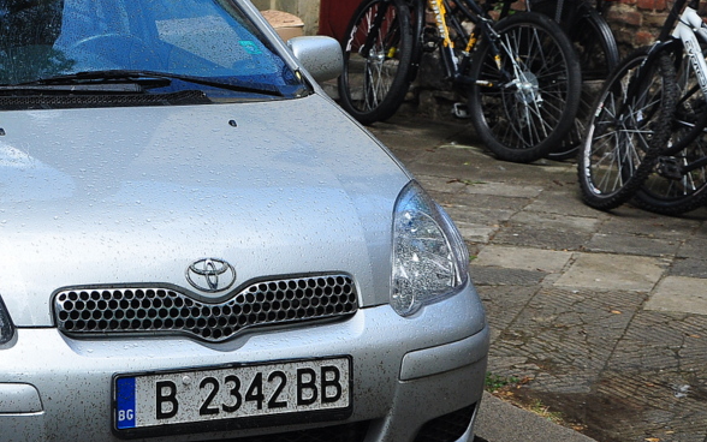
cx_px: 60
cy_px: 139
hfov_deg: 18.7
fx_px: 2102
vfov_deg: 12.0
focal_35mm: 109
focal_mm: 35
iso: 400
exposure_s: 1/320
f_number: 7.1
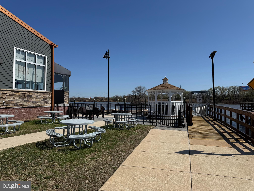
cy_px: 96
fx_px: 176
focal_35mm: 24
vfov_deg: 56.8
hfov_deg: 71.6
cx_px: 127
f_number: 1.78
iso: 80
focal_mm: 6.76
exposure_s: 1/9009
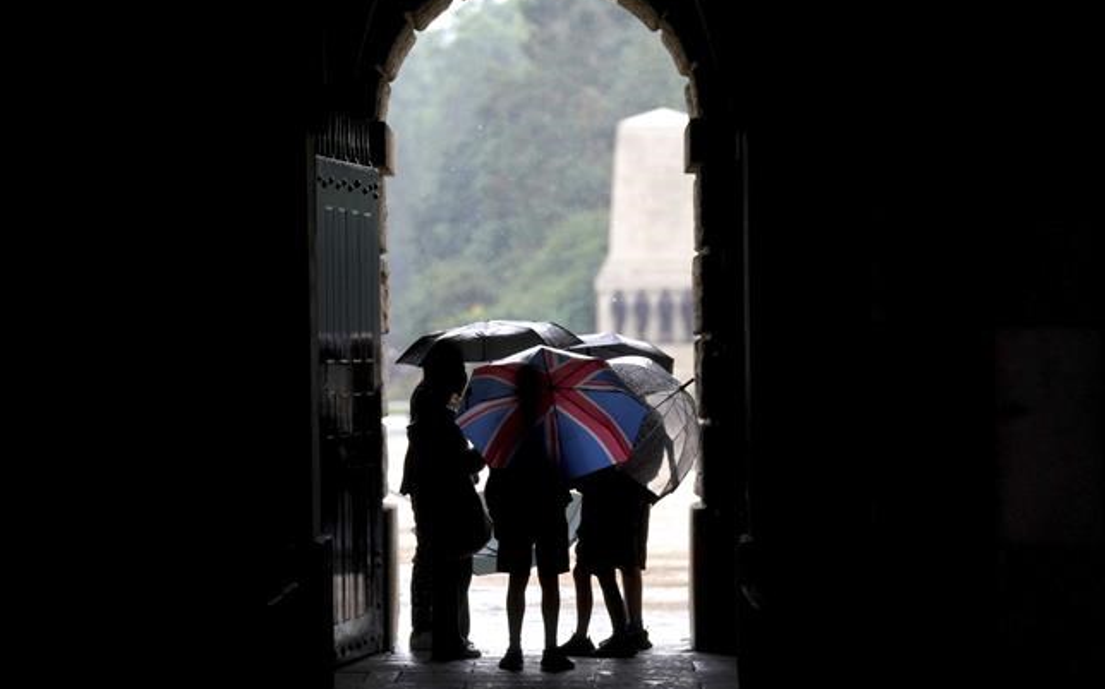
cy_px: 345
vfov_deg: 9.3
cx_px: 551
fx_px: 4245
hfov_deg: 14.8
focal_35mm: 141
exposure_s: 1/1250
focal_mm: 137
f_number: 2.8
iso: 2000
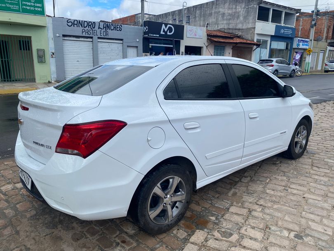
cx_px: 167
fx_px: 251
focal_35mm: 26
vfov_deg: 53.1
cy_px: 126
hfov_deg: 67.3
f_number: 1.8
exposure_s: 1/2268
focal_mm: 4.25
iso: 32
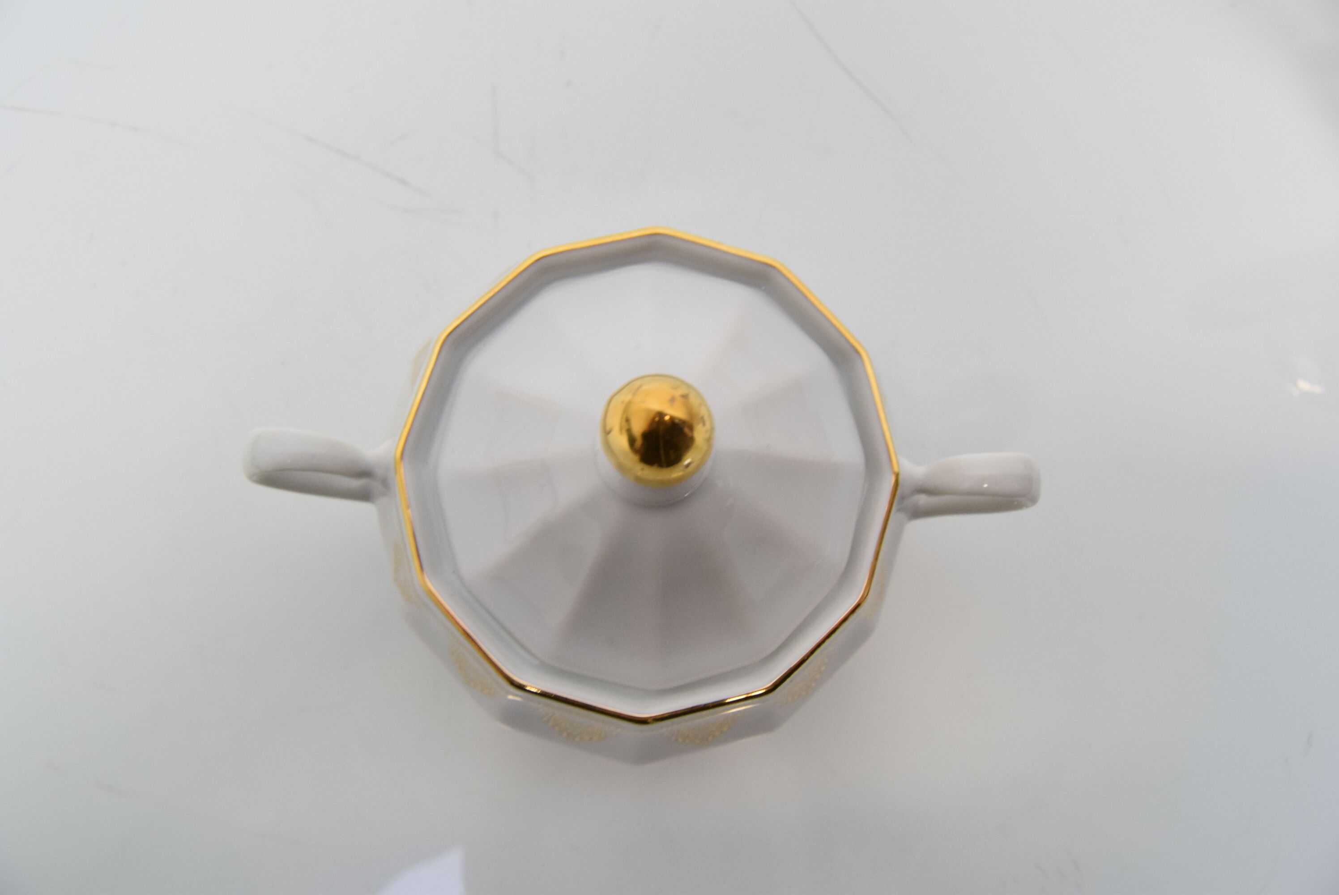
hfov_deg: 67.3
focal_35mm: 27
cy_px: 448
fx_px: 1005
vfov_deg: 48.0
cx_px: 670
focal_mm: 18
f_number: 6.3
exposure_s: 1/160
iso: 1600
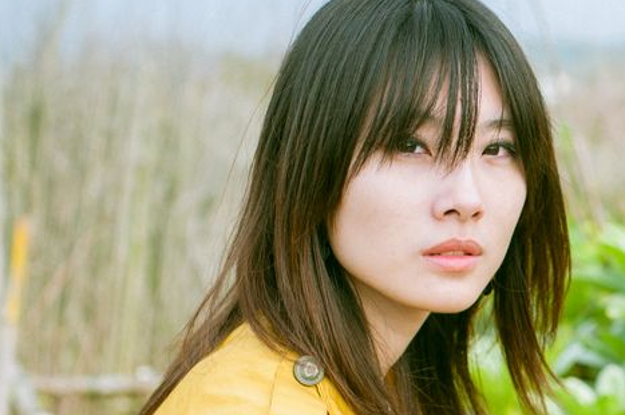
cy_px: 343
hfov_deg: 19.8
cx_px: 772
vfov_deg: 14.1
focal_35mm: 96
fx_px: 1664
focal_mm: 35
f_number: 2.8
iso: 100
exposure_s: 1/800
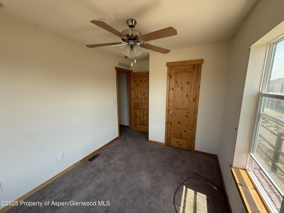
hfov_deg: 102.1
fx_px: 115
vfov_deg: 85.7
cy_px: 106
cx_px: 142
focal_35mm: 14
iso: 40
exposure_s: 1/99
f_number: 2.2
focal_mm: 2.22
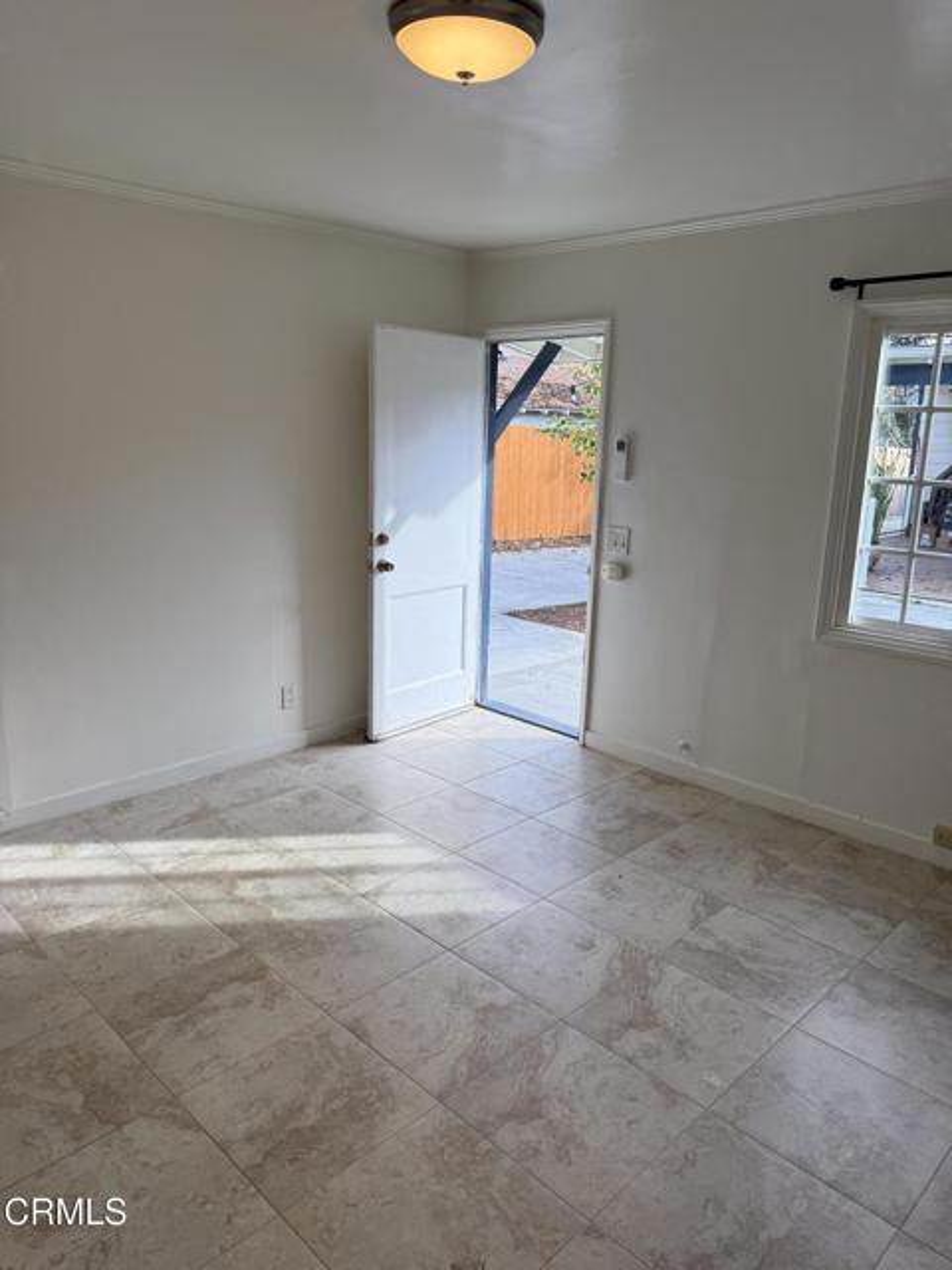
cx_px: 476
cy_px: 635
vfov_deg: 71.6
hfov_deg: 56.8
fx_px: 880
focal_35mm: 24
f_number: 1.78
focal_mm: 6.76
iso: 100
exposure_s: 1/622
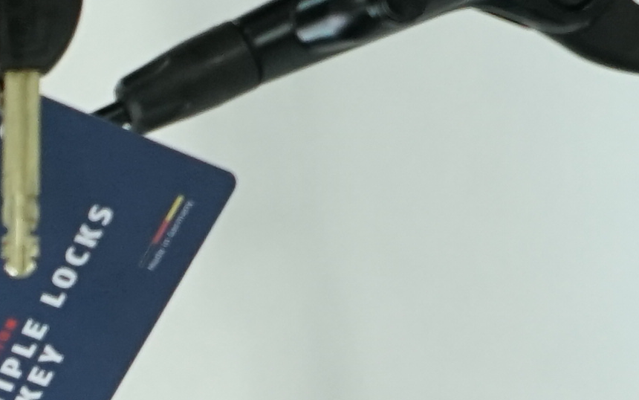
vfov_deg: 6.5
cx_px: -674
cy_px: 725
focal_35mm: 199
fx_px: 3466
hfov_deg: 9.7
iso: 1600
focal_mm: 28
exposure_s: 1/200
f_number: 5.6
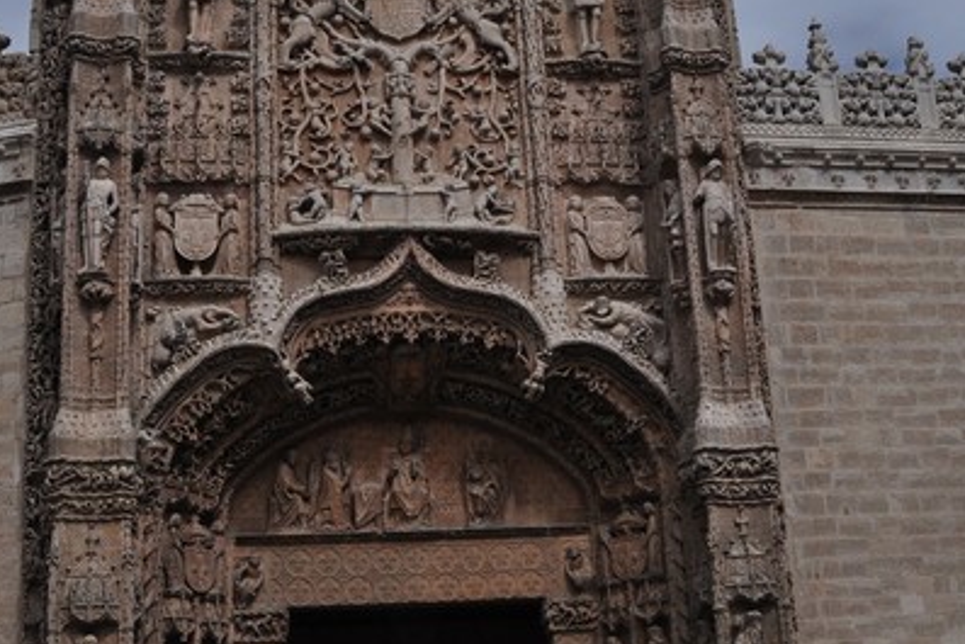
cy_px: 440
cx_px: 525
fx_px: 1555
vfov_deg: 23.3
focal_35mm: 58
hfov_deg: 34.5
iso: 400
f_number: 13
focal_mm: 20
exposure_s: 1/640
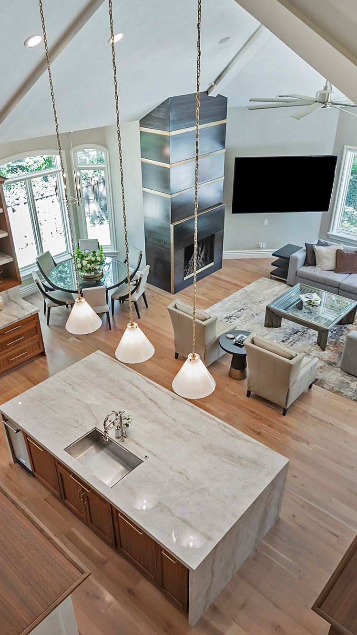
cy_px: 319
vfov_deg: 66.1
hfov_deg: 40.2
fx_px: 488
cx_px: 181
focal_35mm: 29
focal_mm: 18
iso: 640
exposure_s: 1/25
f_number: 7.1
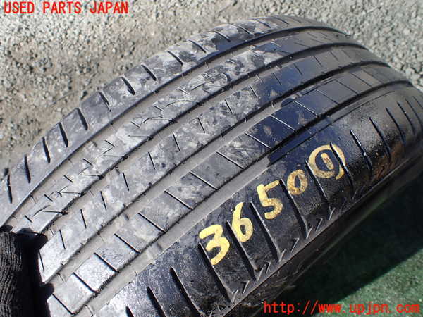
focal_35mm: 30
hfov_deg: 60.0
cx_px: 212
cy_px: 158
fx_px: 367
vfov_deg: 46.8
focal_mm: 5.4
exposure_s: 1/400
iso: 100
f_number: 3.2
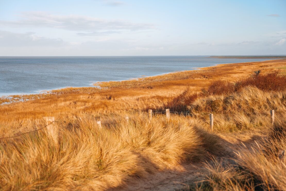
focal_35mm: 43
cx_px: 143
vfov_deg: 31.3
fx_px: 340
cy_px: 96
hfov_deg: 45.6
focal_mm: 42.8
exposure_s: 1/1000
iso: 100
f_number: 2.8
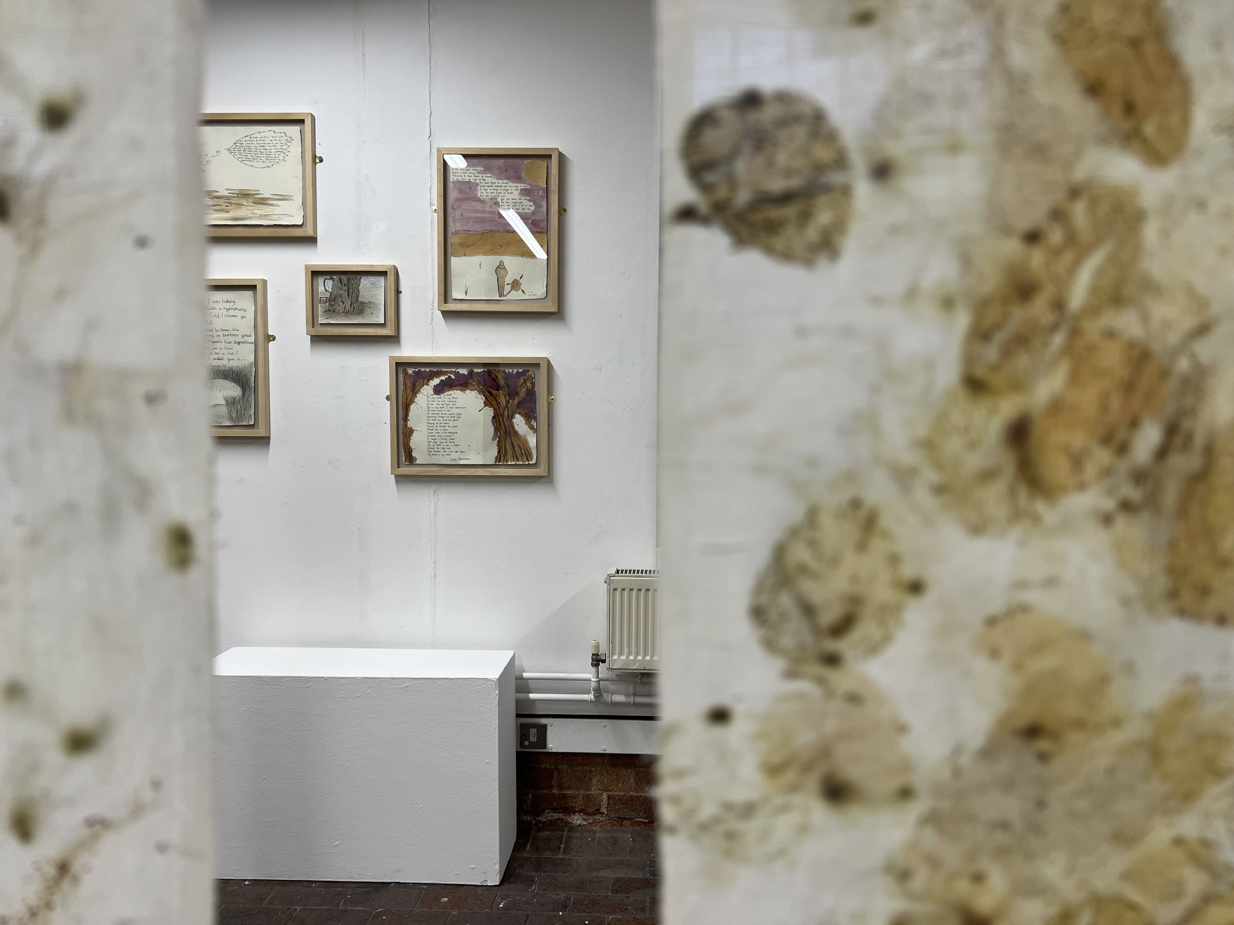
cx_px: 617
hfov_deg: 67.3
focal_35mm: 26
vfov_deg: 53.1
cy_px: 462
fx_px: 927
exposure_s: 1/100
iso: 50
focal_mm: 5.7
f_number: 1.5
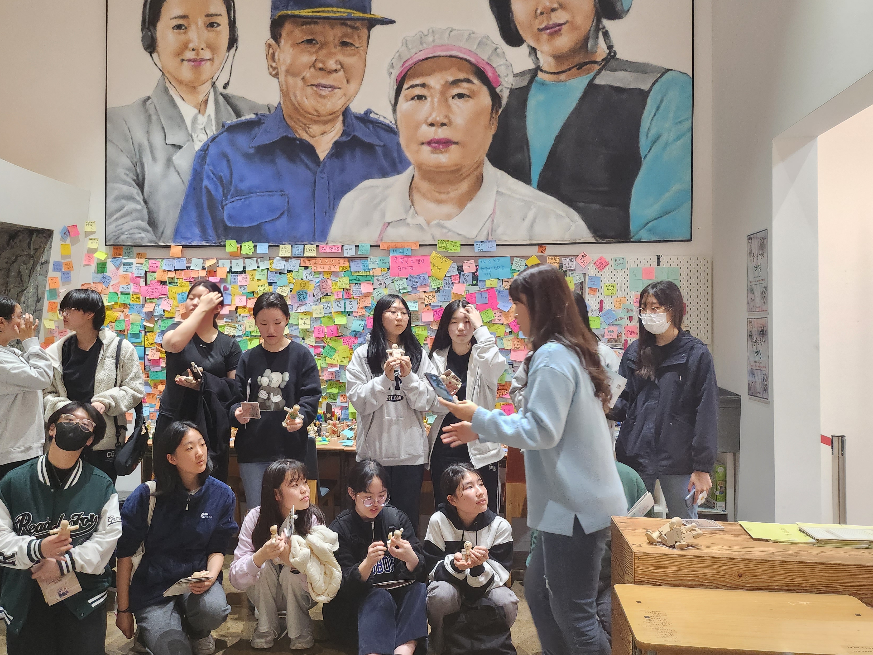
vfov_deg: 48.2
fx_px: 731
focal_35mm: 29
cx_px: 368
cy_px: 309
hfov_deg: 61.3
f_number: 1.8
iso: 640
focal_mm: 5
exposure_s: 1/120
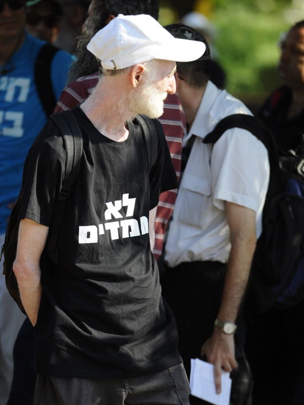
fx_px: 4205
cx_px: 152
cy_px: 203
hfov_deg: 4.1
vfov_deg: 5.5
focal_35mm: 359
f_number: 4
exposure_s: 1/640
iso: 200
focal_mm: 220
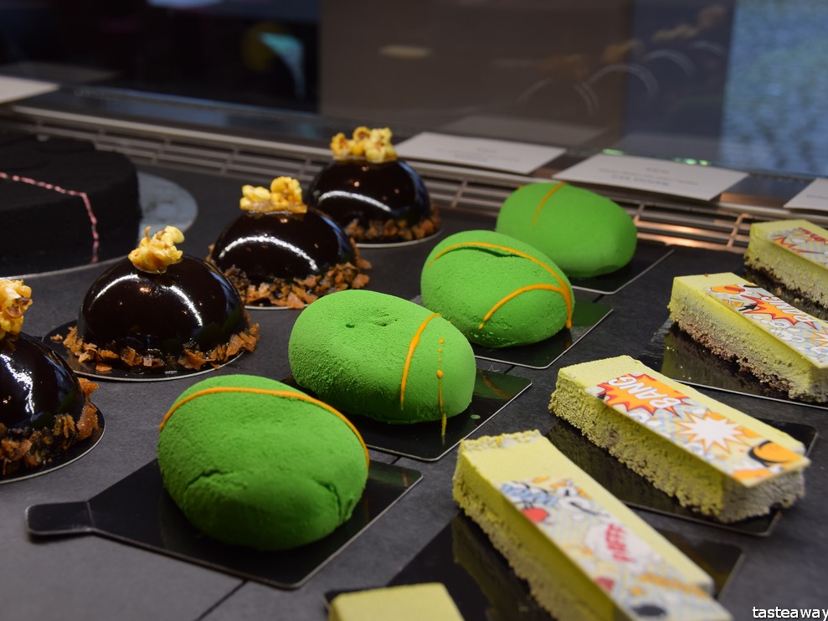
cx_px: 384
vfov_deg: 24.8
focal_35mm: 59
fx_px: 1411
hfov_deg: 32.7
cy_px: 311
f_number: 7.1
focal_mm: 36
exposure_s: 1/50
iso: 200
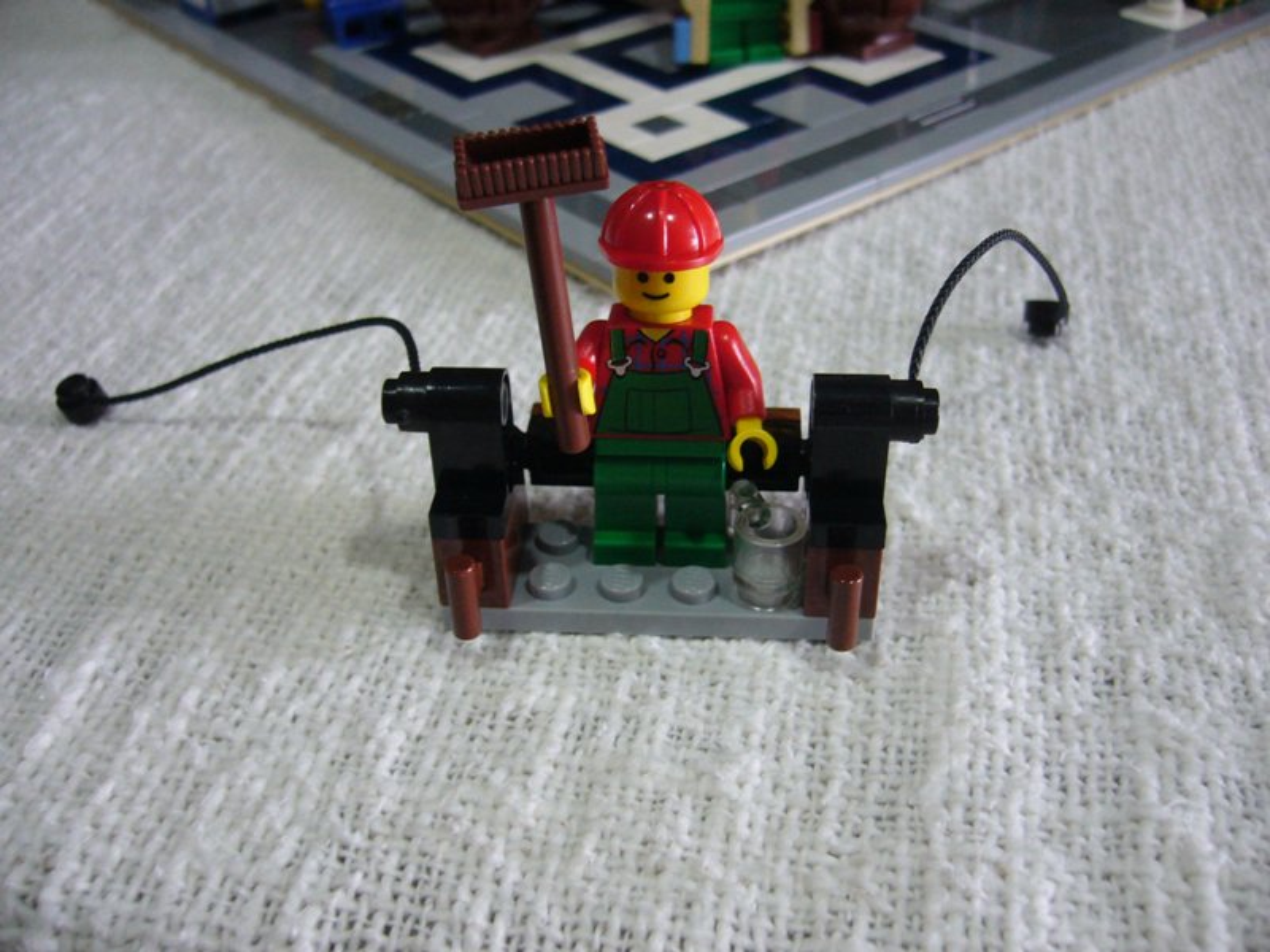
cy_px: 476
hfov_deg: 52.6
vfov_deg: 40.7
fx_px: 1284
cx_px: 635
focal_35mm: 35
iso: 200
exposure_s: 1/15
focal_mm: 5.8
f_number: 2.8
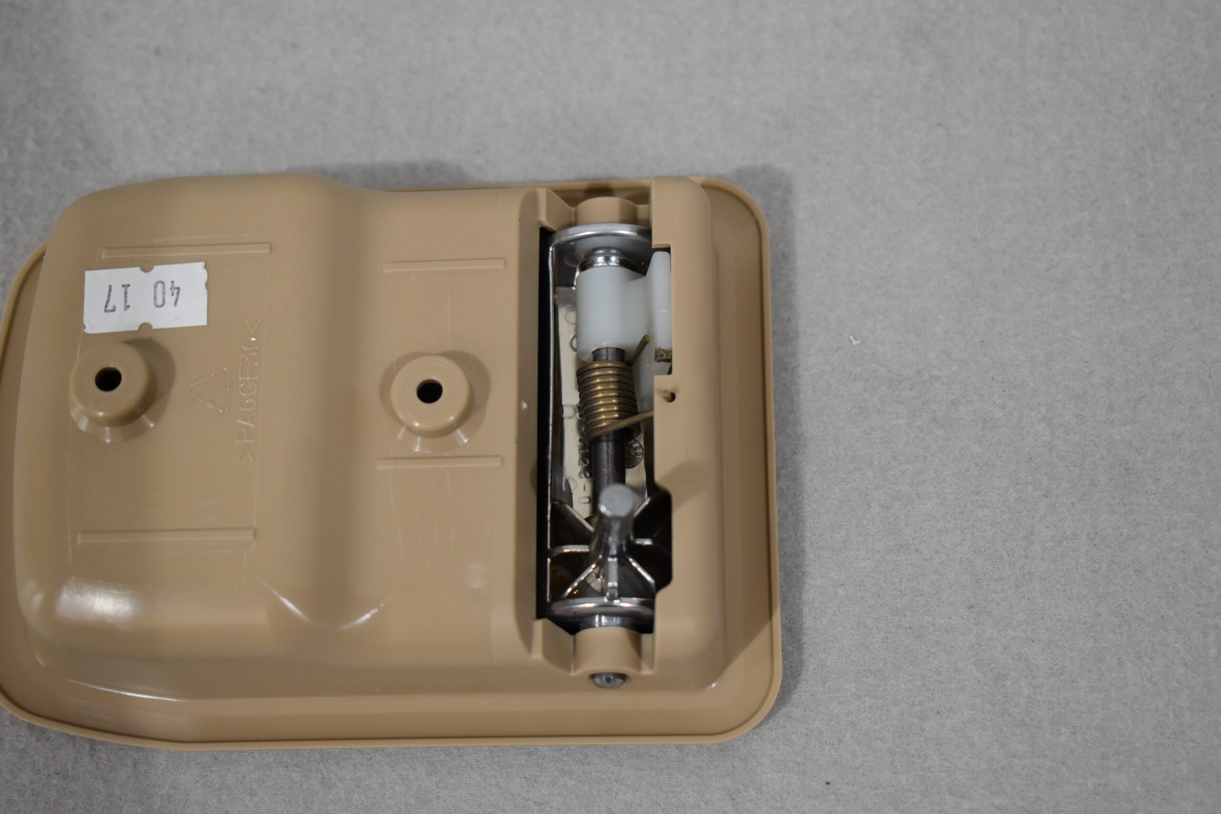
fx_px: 2137
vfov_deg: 21.6
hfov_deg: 31.9
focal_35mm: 63
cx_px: 610
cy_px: 407
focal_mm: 42
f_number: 5
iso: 800
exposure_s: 1/250
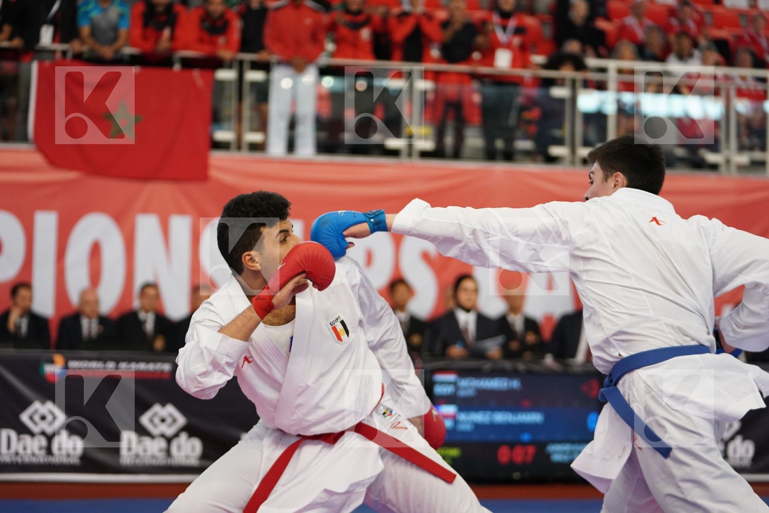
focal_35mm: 93
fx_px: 1986
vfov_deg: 14.7
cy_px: 256
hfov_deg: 21.9
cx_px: 384
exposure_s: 1/1000
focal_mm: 93
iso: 2500
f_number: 2.8
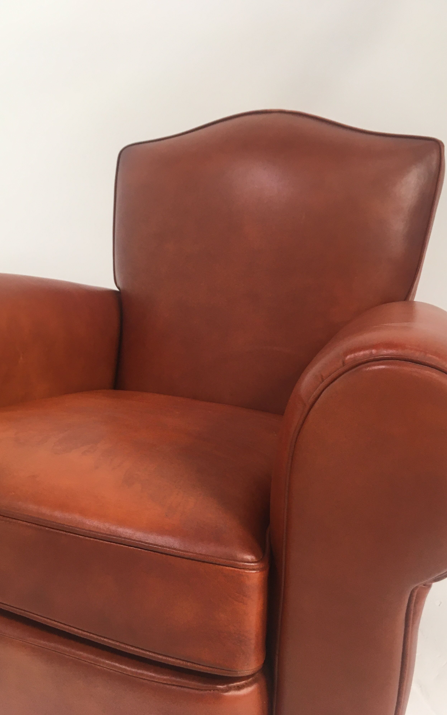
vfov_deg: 61.2
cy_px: 358
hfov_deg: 40.6
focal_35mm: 31
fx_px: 604
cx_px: 214
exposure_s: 1/33
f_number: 2.2
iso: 50
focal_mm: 4.15
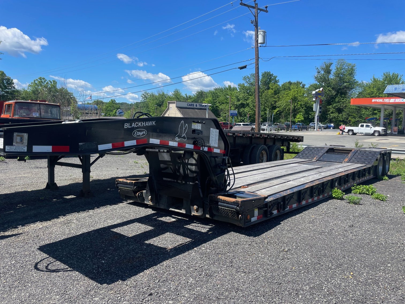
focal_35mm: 26
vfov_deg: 53.1
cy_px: 152
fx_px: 304
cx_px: 202
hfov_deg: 67.3
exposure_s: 1/2304
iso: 32
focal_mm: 4.2
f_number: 1.6
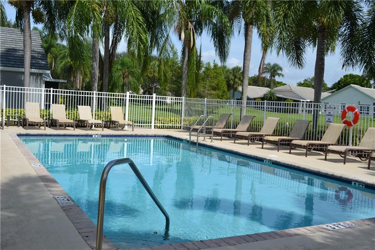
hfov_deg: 53.1
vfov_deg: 36.8
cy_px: 125
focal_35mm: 36
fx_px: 375
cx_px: 188
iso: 100
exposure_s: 1/320
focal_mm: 24
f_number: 9
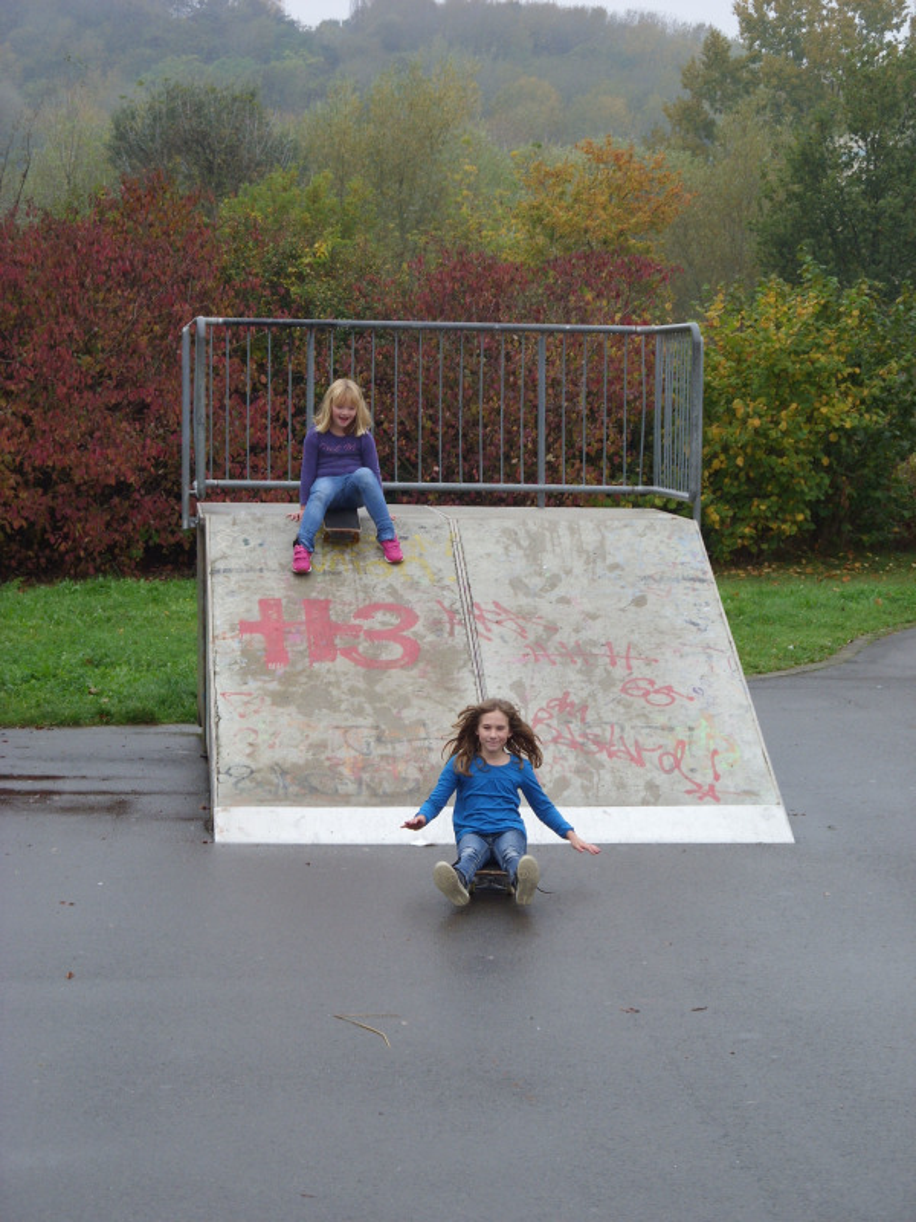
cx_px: 458
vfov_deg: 20.0
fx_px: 3458
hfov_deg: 15.1
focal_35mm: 98
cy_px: 611
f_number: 3.5
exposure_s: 1/141
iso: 50
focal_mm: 16.4
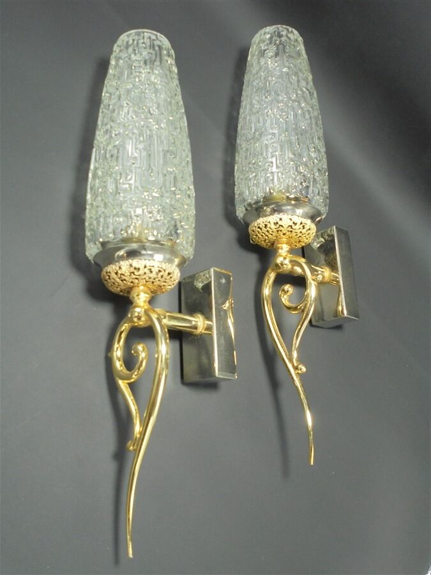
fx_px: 564
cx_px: 216
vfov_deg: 54.0
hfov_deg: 41.8
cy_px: 288
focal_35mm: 34
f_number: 4
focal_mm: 6.1
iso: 250
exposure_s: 1/30
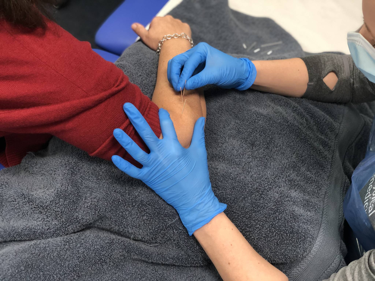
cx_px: 188
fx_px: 563
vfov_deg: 28.0
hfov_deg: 36.8
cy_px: 140
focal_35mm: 52
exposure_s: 1/33
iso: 125
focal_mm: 6
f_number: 2.4
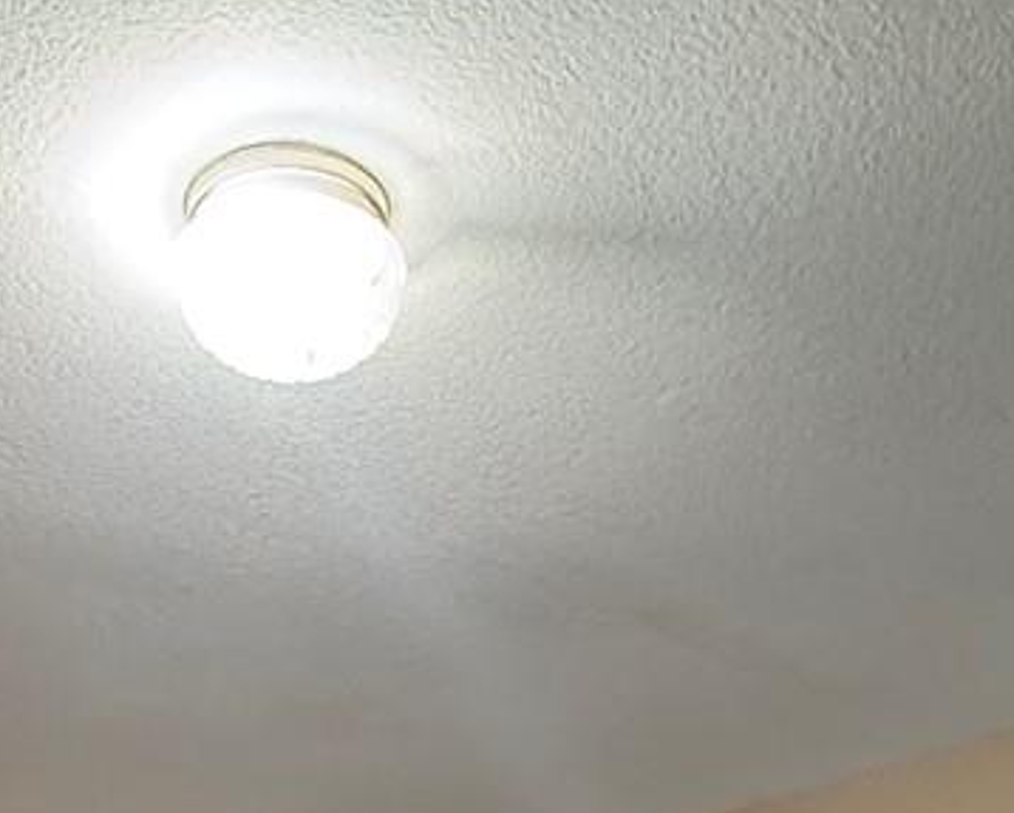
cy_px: 1555
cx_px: 408
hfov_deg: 30.9
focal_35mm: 61
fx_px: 1832
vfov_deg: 18.3
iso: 500
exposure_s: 1/60
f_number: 2.2
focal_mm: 2.22
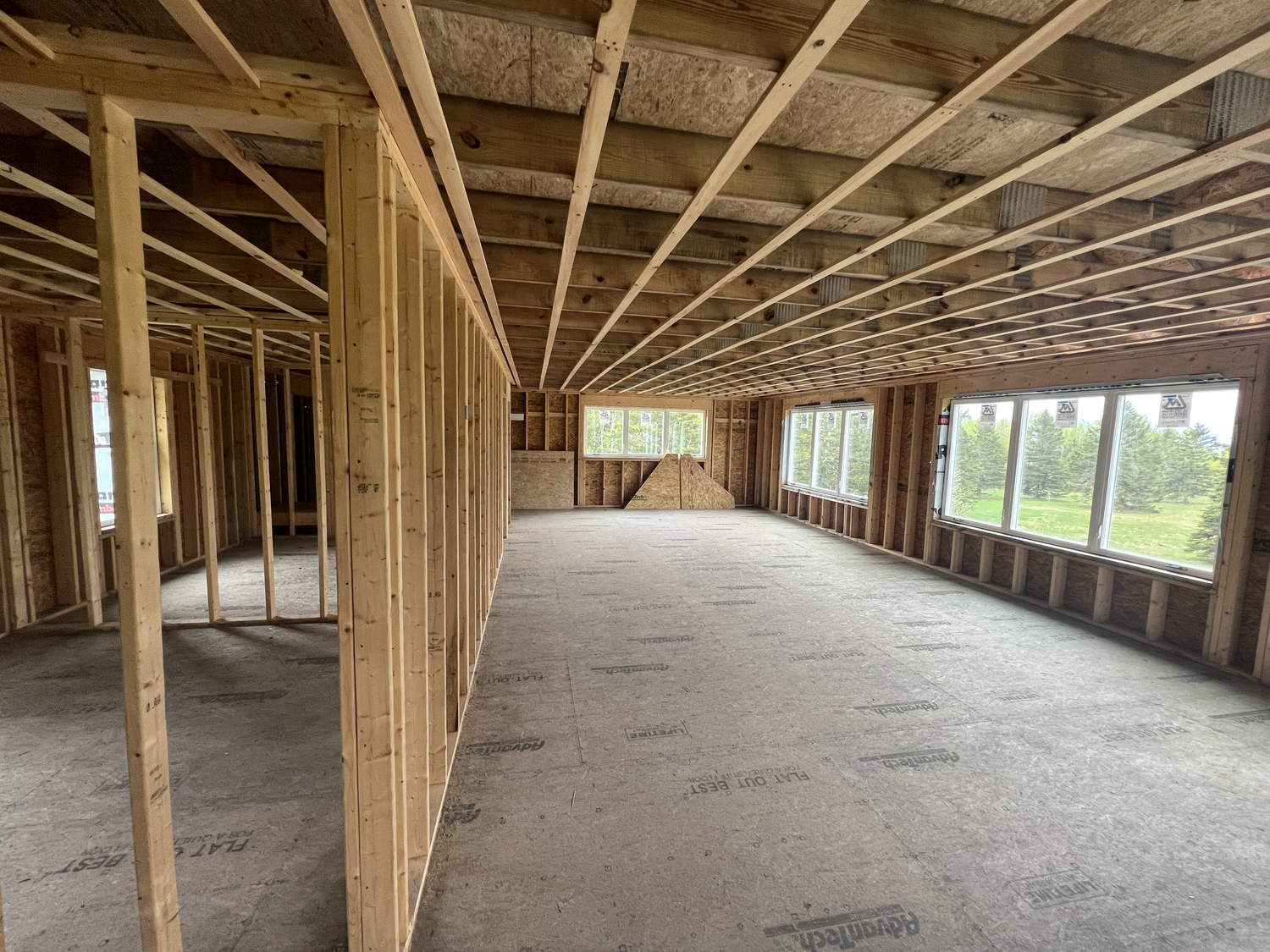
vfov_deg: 89.9
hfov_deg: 106.2
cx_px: 635
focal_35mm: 13
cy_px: 476
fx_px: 477
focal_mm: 1.57
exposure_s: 1/99
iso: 100
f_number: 1.8
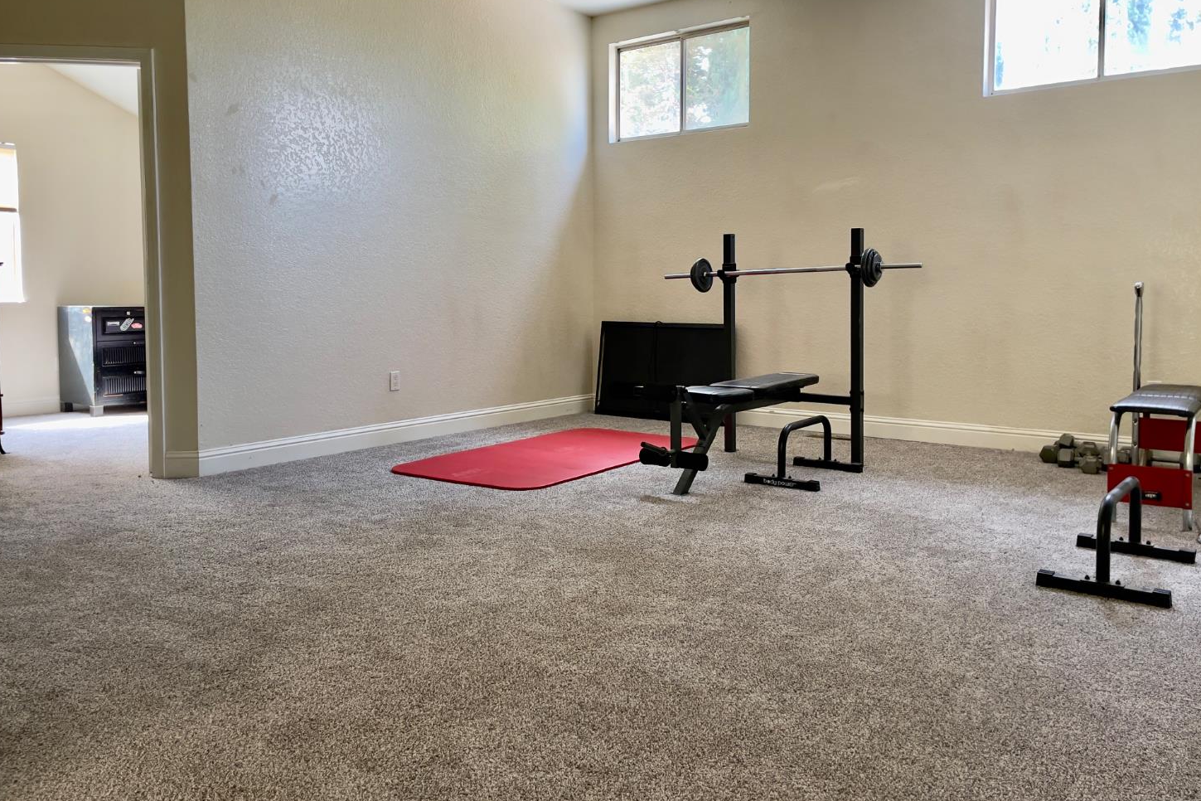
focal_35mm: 28
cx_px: 598
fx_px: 934
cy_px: 350
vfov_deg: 46.3
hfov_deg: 65.5
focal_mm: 4.2
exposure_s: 1/98
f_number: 1.6
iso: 125
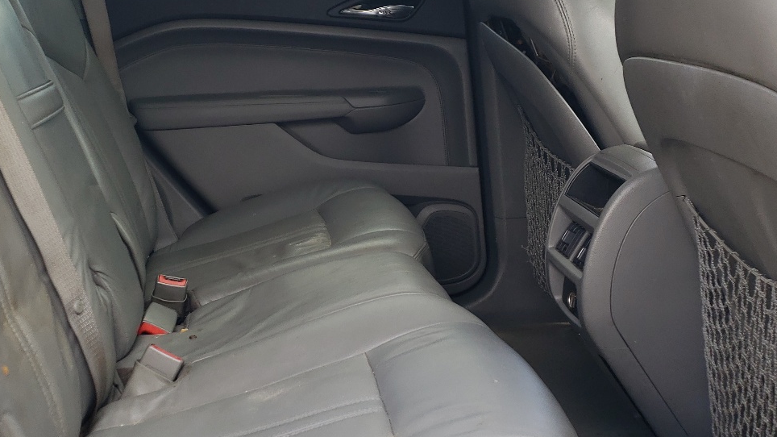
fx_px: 968
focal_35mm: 47
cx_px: 307
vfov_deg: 25.4
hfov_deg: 43.5
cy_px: 218
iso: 50
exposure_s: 1/200
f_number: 1.5
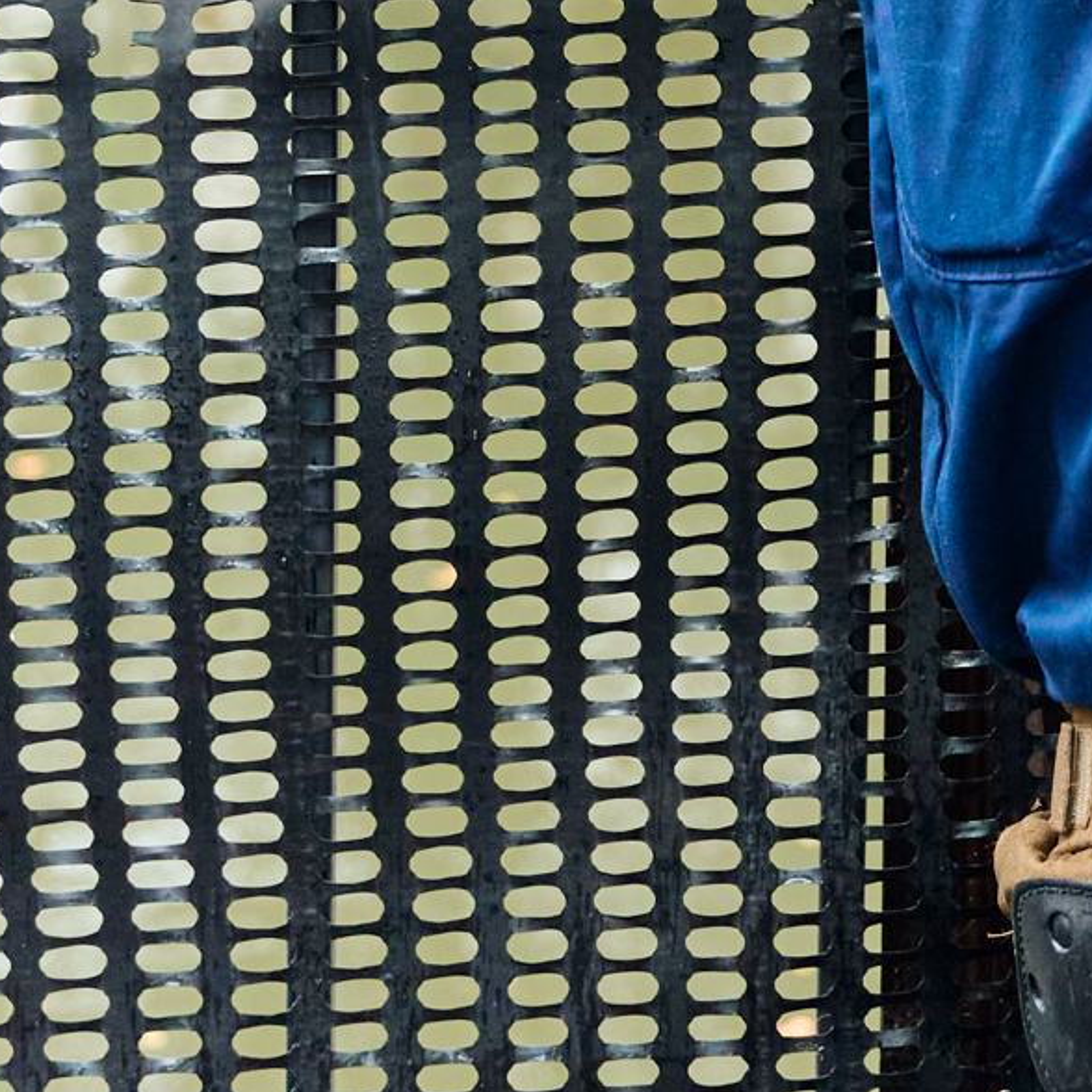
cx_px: 1445
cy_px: -128
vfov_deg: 11.8
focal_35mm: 146
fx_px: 5212
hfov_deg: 11.6
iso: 2000
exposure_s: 1/800
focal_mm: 33.7
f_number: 2.8
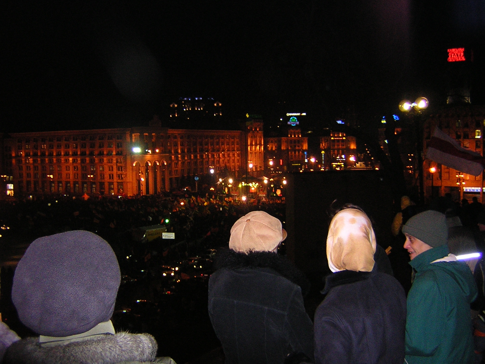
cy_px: 184
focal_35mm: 37
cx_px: 249
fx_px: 518
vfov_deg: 38.7
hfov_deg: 50.1
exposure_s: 1/60.1
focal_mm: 4.7
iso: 400
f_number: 2.6
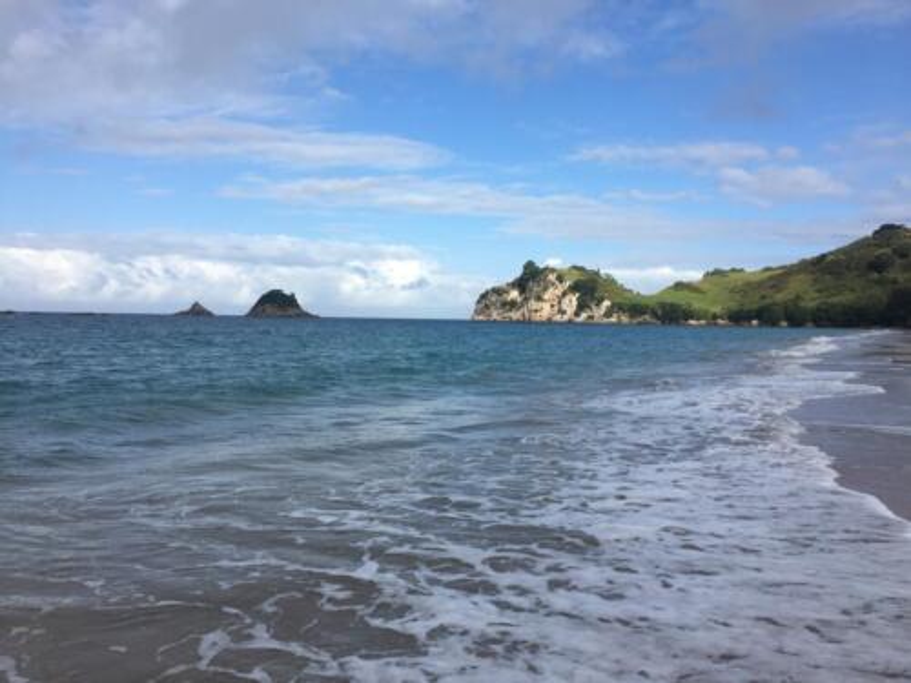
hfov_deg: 61.7
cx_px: 456
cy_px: 342
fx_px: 763
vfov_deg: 48.2
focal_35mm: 29
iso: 25
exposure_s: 1/2024
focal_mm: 4.15
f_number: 2.2
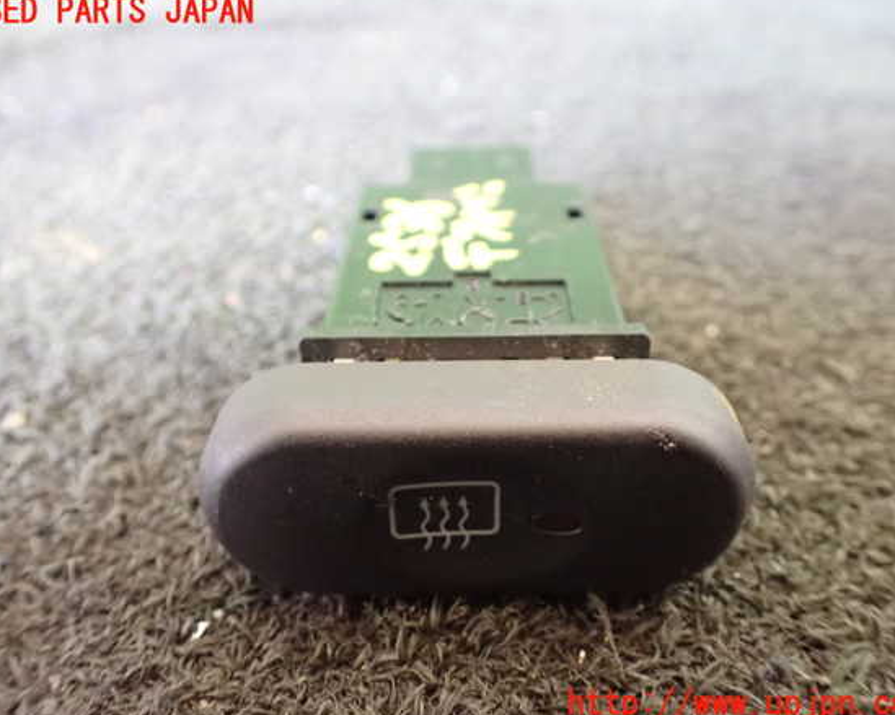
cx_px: 447
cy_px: 358
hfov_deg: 55.7
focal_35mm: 32
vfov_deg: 45.8
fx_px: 847
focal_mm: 5.4
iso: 1250
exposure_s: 1/30
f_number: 2.3
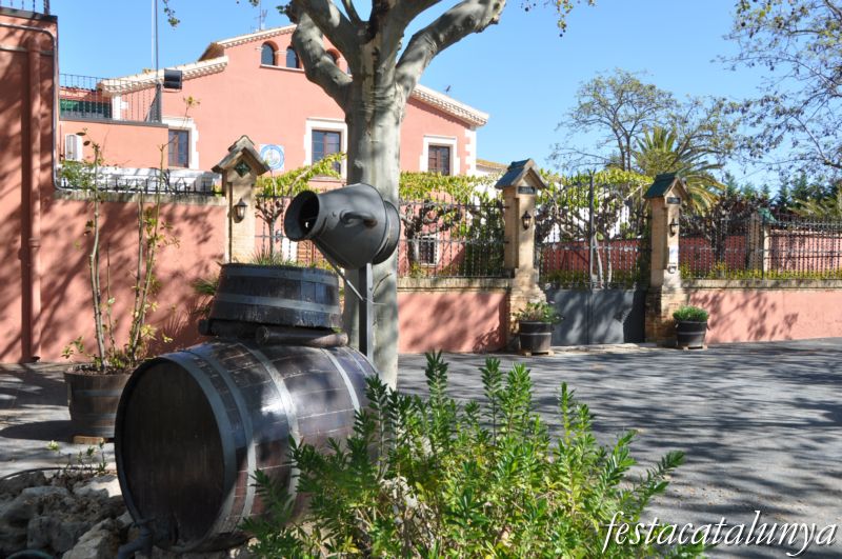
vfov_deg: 39.9
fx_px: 771
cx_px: 421
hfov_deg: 57.3
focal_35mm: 33
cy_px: 280
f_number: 8
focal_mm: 22
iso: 200
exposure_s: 1/250
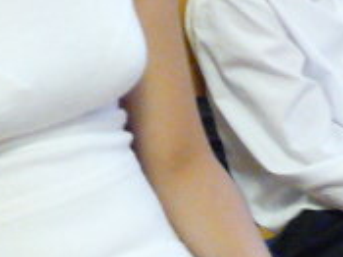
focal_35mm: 139
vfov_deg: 10.4
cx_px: 221
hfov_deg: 14.2
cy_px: -98
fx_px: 1376
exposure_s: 1/30
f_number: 2.8
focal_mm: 4.8
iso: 800
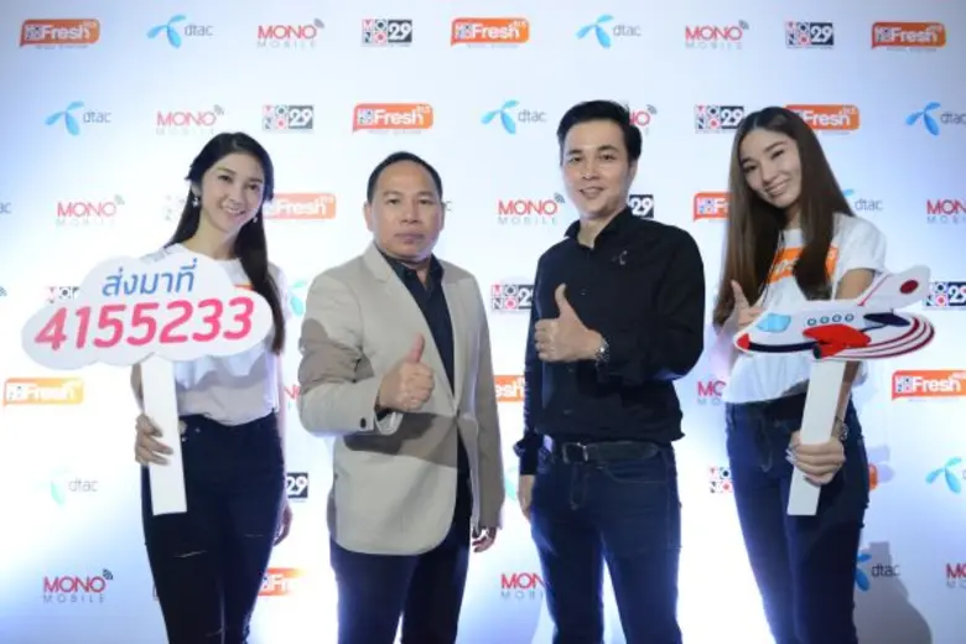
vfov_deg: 45.0
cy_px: 322
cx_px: 483
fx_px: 778
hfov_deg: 63.7
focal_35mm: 29
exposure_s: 1/1000
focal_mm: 29
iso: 4000
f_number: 2.8
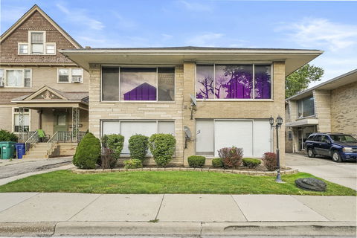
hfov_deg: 86.9
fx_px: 188
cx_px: 178
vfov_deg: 64.6
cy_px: 119
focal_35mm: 19
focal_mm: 19
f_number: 9
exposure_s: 1/640
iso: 1000
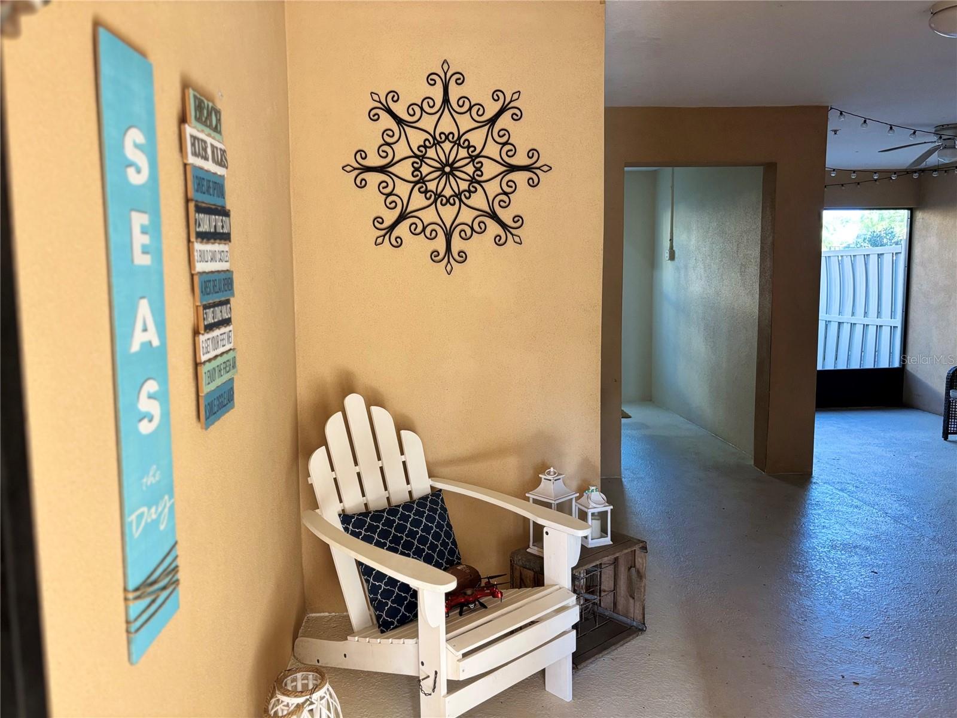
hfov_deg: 67.3
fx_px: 719
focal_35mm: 26
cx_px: 478
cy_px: 359
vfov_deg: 53.1
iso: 125
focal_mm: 5.96
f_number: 1.6
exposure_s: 1/70
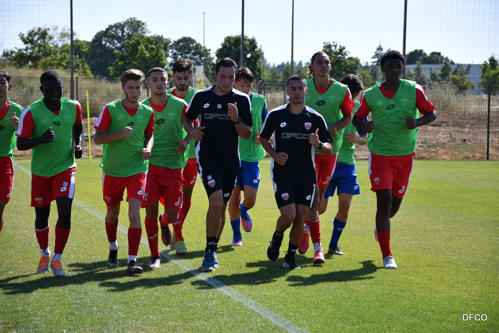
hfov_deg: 14.4
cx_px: 250
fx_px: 1968
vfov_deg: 9.7
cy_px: 166
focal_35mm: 142
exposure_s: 1/1600
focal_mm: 95
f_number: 5.6
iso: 400
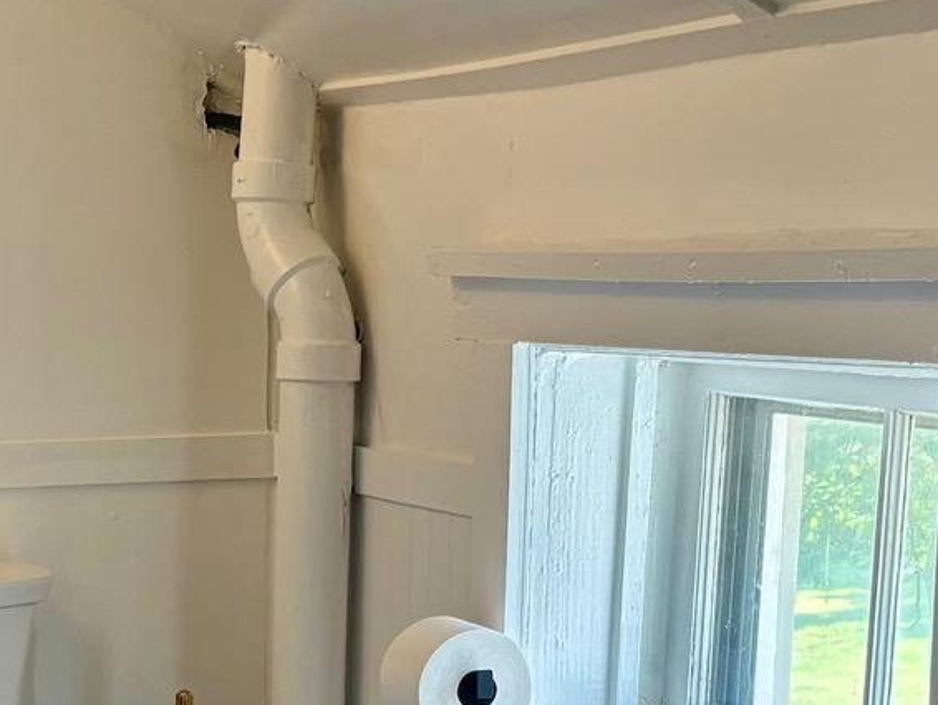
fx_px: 2548
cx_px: 207
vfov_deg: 15.5
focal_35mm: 94
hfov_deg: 20.7
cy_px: 642
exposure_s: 1/120
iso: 80
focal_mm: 5.96
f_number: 1.6
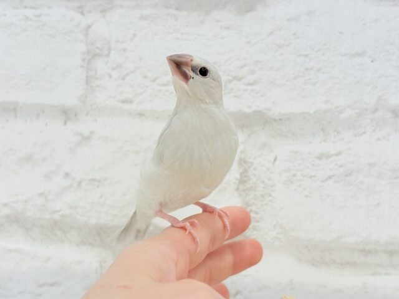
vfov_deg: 28.0
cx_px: 200
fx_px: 599
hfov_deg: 36.8
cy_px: 150
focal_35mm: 52
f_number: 1.6
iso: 64
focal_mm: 5.96
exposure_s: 1/100
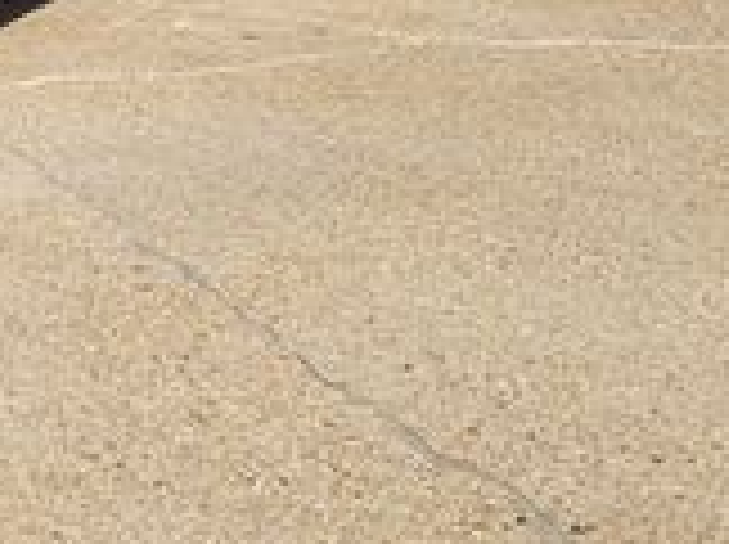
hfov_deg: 17.5
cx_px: -315
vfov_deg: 14.0
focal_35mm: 103
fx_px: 2166
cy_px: -76
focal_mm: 5.4
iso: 40
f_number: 1.8
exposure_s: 1/2760
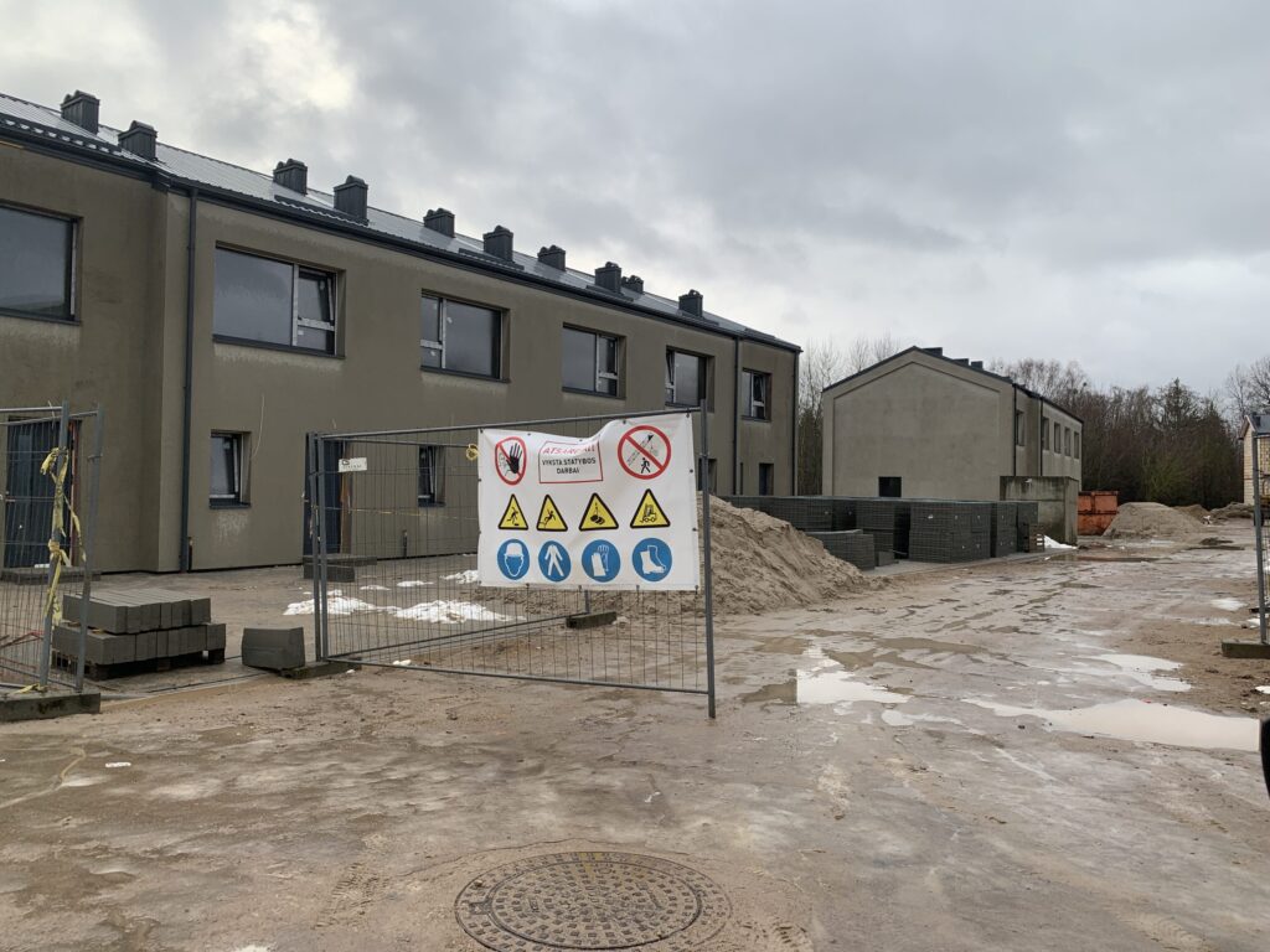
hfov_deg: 67.3
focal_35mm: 26
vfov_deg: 53.1
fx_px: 954
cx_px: 635
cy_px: 476
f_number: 1.8
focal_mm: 4.25
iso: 25
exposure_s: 1/354
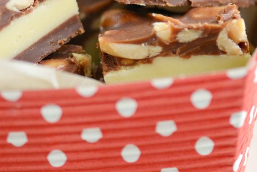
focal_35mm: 270
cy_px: -24
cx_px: 135
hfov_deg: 7.6
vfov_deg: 5.1
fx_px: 1927
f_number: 4
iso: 800
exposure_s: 1/250
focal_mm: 105
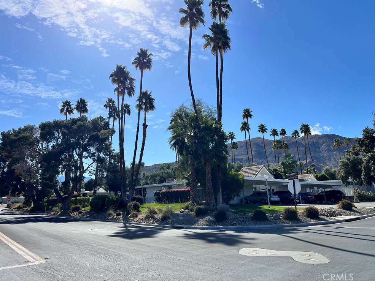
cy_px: 137
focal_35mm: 27
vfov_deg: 51.4
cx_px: 182
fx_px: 293
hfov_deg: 65.3
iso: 50
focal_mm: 5.7
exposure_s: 1/6579
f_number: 1.5
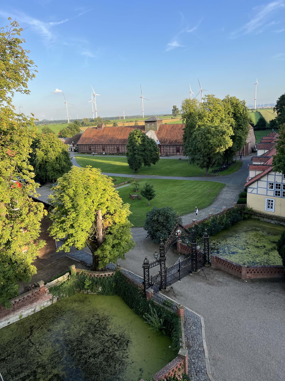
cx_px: 142
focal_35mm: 26
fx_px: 285
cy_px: 190
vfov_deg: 67.3
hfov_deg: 53.1
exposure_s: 1/1196
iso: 50
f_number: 1.5
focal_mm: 5.7
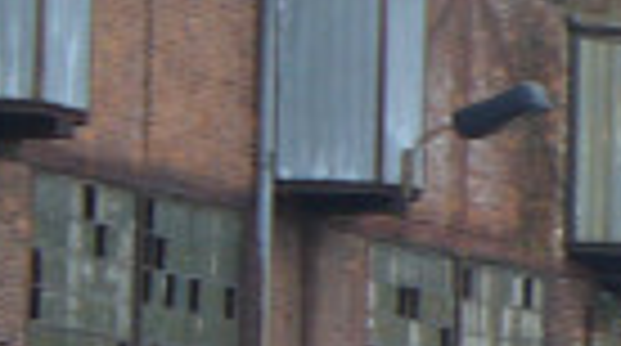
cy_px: 571
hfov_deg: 4.3
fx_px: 8152
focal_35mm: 496
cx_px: 796
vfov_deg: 2.4
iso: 80
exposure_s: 1/100
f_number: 3.5
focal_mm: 16.1
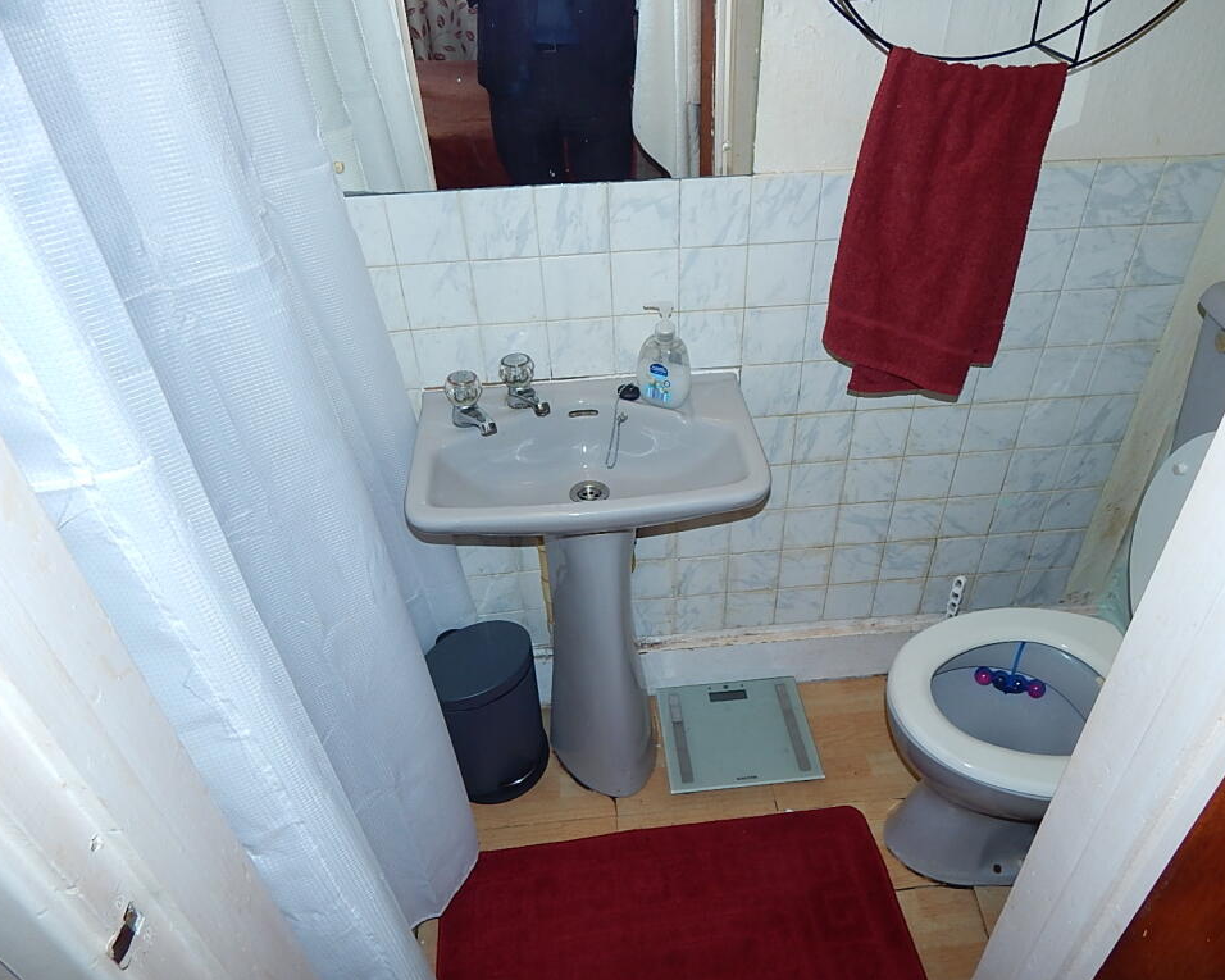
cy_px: 491
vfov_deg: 60.9
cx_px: 641
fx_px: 834
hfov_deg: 72.6
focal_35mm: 23
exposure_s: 1/30
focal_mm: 4
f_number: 3
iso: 125
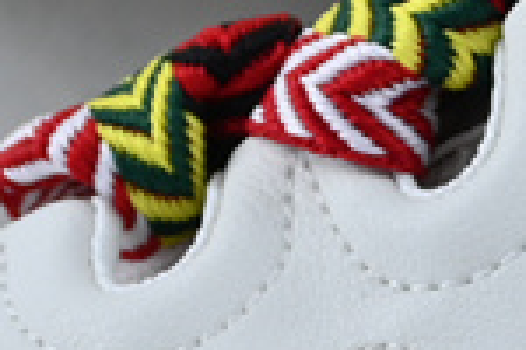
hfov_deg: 5.2
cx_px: 814
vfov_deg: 3.5
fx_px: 5713
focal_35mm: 391
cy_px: 168
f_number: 5
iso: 100
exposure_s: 1/50
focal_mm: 32.5
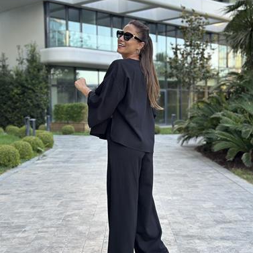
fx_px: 471
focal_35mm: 57
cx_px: 127
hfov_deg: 30.0
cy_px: 128
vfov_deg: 30.0
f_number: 1.78
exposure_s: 1/178
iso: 80
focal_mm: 6.86
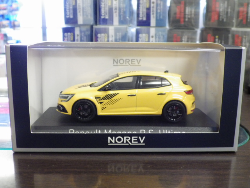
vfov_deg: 35.1
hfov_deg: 45.8
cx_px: 125
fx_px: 296
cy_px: 94
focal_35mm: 41
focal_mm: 7.4
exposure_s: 1/40
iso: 800
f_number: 3.6
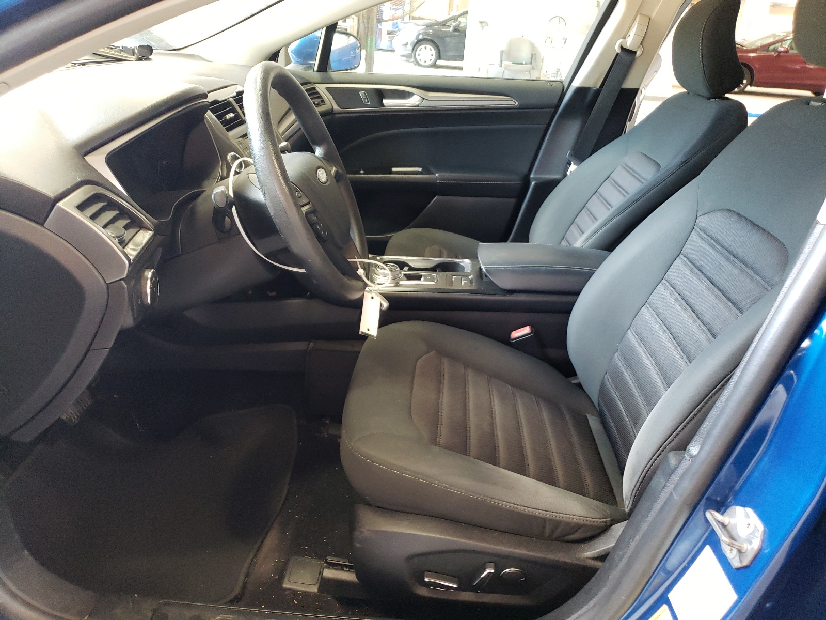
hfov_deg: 67.3
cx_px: 413
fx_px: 620
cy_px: 310
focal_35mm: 26
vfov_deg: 53.1
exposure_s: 1/40
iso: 275
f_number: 1.5
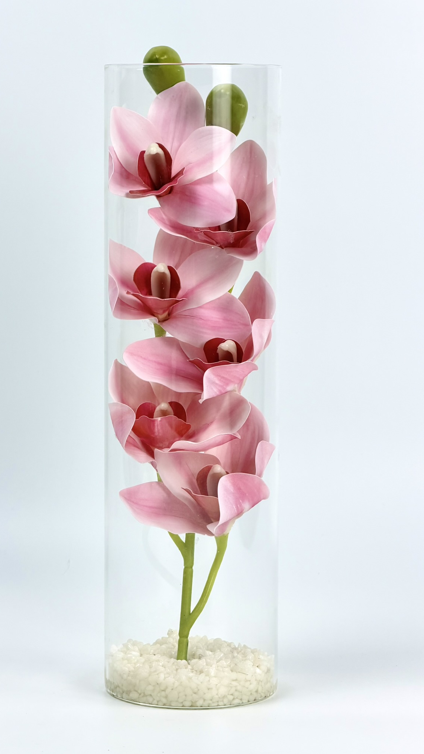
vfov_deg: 19.5
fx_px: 2198
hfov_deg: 11.0
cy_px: 380
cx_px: 185
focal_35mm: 110
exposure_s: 1/100
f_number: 2.8
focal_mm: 16.89
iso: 100
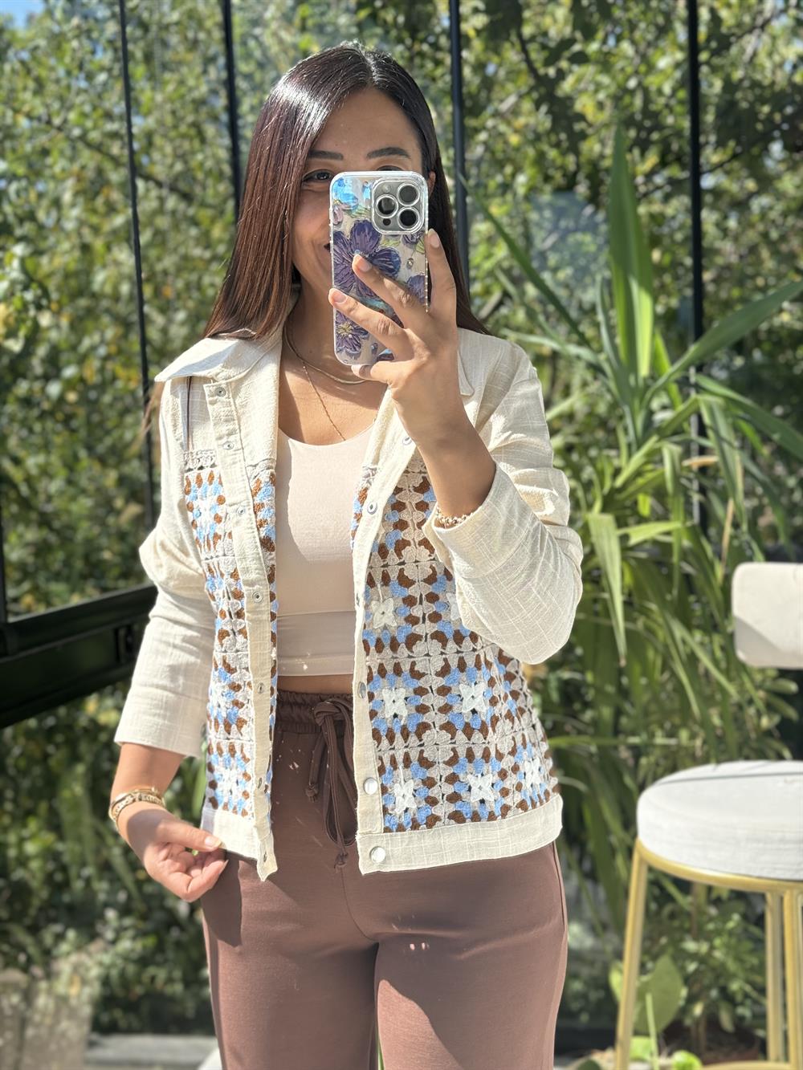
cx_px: 402
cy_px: 535
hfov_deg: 30.3
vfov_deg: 39.7
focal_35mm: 48
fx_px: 1484
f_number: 1.78
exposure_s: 1/572
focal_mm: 6.76
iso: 64
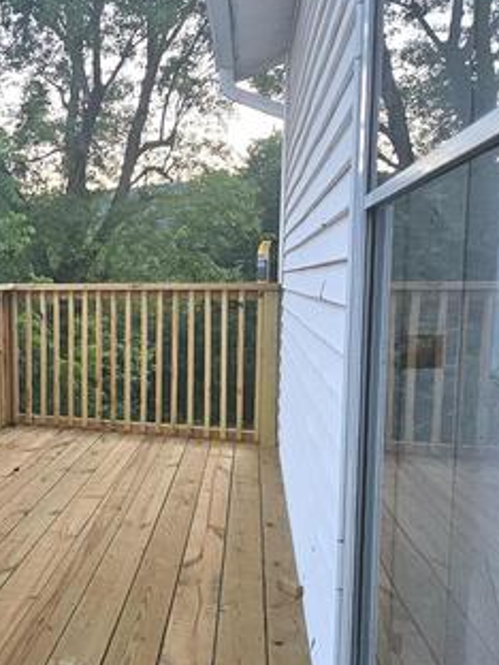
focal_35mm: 32
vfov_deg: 56.8
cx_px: -15
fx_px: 615
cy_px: 347
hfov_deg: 38.5
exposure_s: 1/77.4
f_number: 2.2
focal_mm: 1.74
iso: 200
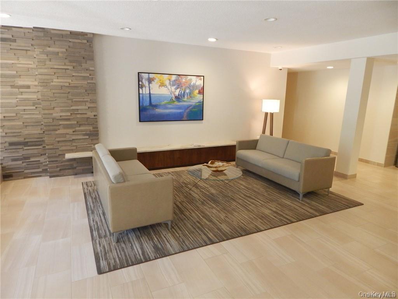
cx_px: 199
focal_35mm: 22
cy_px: 150
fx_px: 253
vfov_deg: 61.1
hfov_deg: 76.4
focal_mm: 4
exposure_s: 1/30
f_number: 3
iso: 360
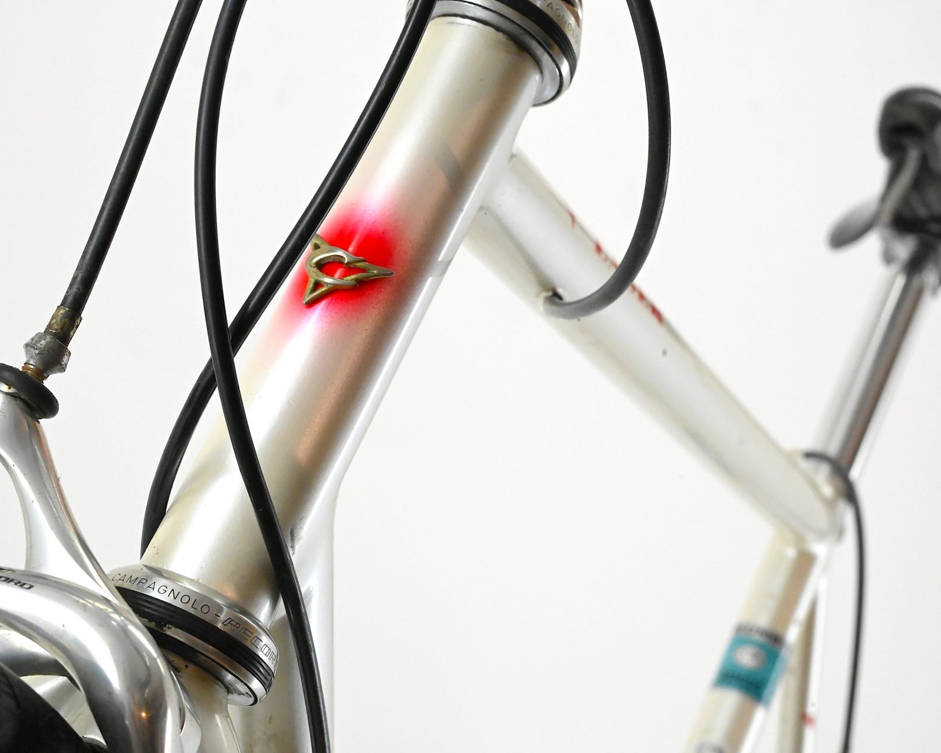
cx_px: 512
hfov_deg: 24.1
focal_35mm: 79
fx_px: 2200
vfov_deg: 19.4
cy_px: 376
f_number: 16
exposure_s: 1/400
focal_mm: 70
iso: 10000
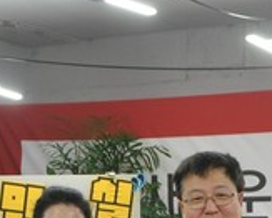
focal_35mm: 124
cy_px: 243
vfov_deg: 12.3
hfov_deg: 15.5
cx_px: 115
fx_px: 1000
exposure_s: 1/100
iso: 800
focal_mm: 24
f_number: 3.8
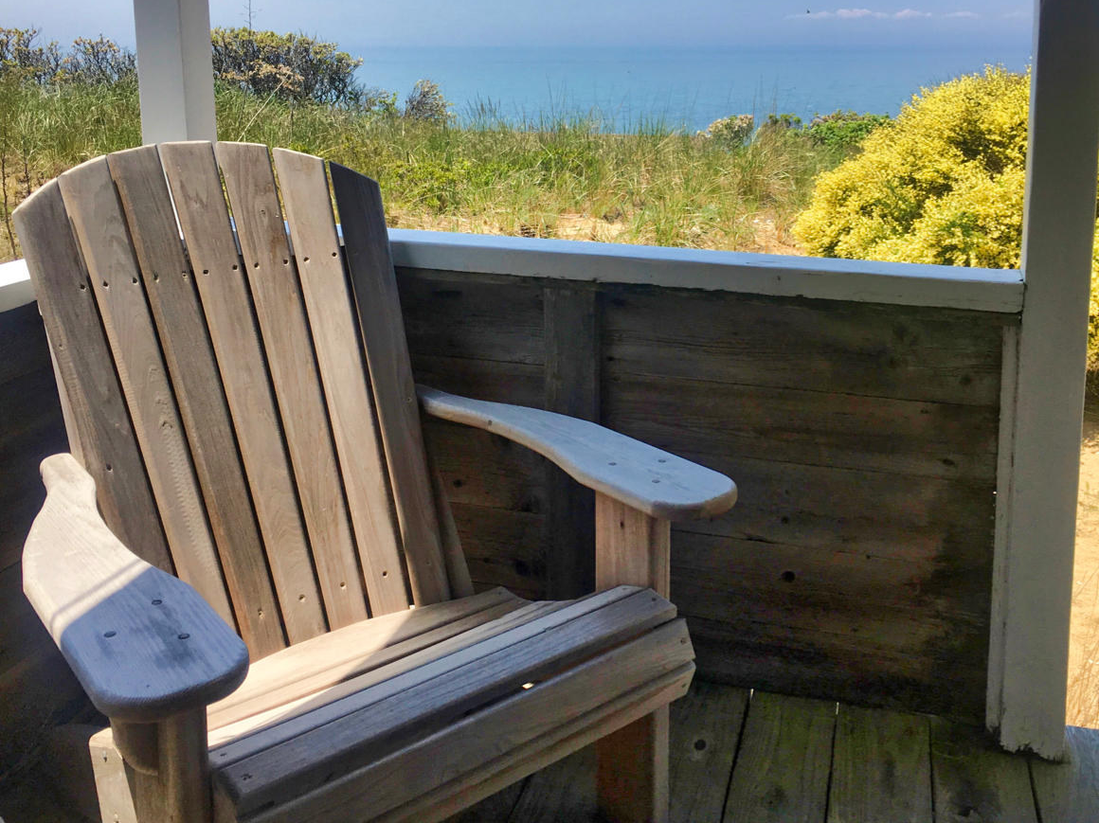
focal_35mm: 32
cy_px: 391
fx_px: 1016
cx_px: 591
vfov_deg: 44.1
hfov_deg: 56.8
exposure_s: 1/1326
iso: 25
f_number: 2.2
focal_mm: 4.15
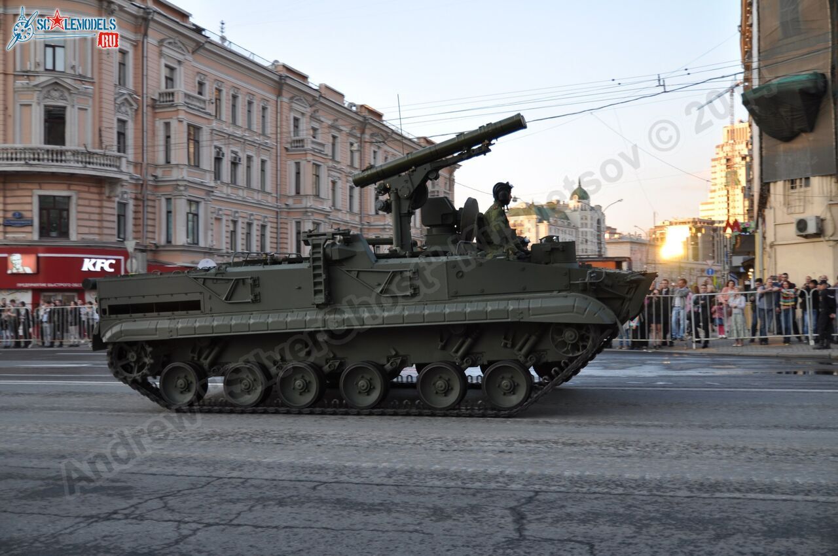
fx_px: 976
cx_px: 419
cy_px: 278
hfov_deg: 46.5
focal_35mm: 42
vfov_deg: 31.8
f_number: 2.8
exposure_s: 1/160
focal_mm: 28
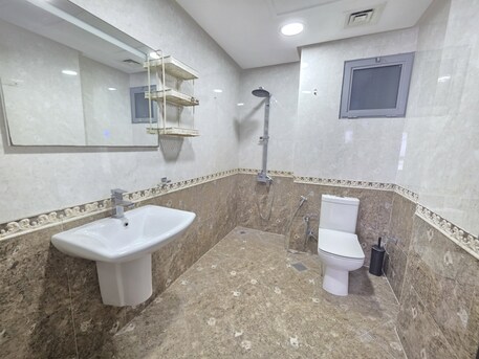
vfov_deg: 89.9
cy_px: 180
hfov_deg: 106.2
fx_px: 180
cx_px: 240
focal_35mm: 13
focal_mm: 2.2
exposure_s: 1/50
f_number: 1.9
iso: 160
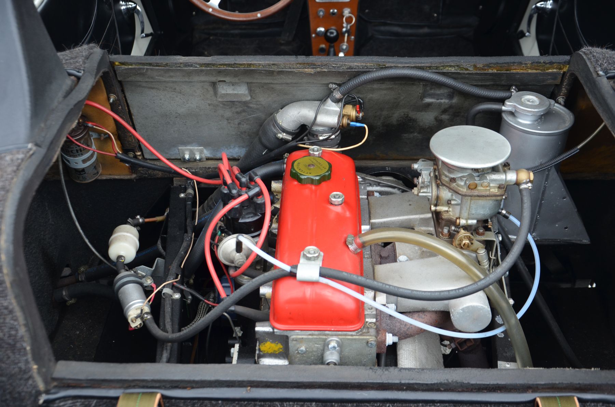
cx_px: 308
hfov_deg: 43.7
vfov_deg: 29.7
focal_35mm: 45
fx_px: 767
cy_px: 204
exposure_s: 1/60
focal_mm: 30
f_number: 4.2
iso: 400
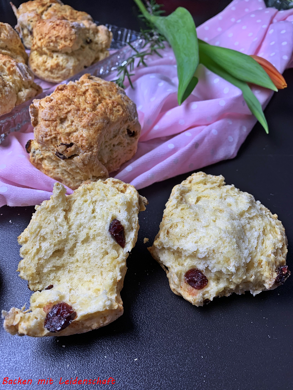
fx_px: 293
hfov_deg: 53.1
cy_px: 195
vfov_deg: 67.3
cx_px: 146
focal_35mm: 26
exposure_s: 1/100
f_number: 1.8
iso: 64
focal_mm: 4.25
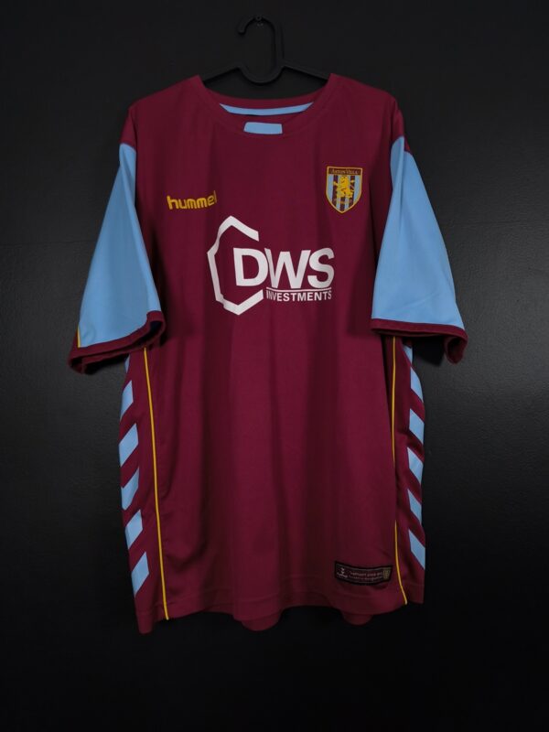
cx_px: 274
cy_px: 366
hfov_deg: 58.9
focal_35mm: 23
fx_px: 486
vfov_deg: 73.9
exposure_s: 1/125
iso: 500
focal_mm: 6.57
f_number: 1.6
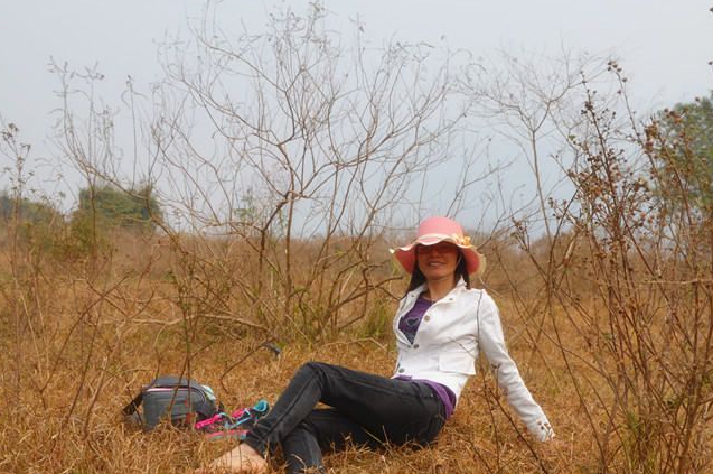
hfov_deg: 40.4
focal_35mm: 49
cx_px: 384
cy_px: 237
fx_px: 969
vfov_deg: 27.5
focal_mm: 26
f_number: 8
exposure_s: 1/250
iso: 100
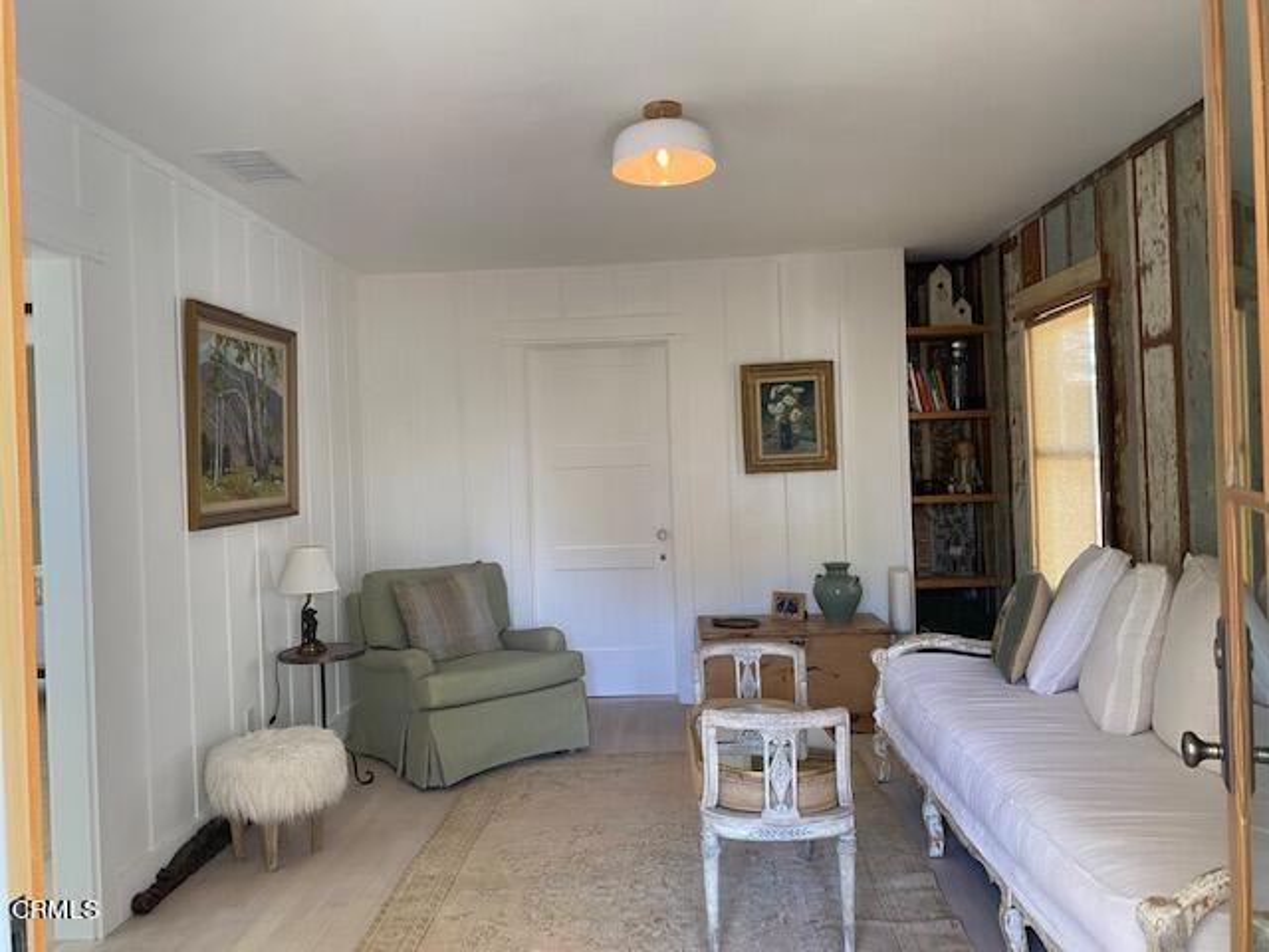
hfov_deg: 67.3
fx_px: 953
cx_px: 634
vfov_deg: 53.1
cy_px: 476
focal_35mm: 26
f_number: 1.8
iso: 80
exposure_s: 1/60
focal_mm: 4.25
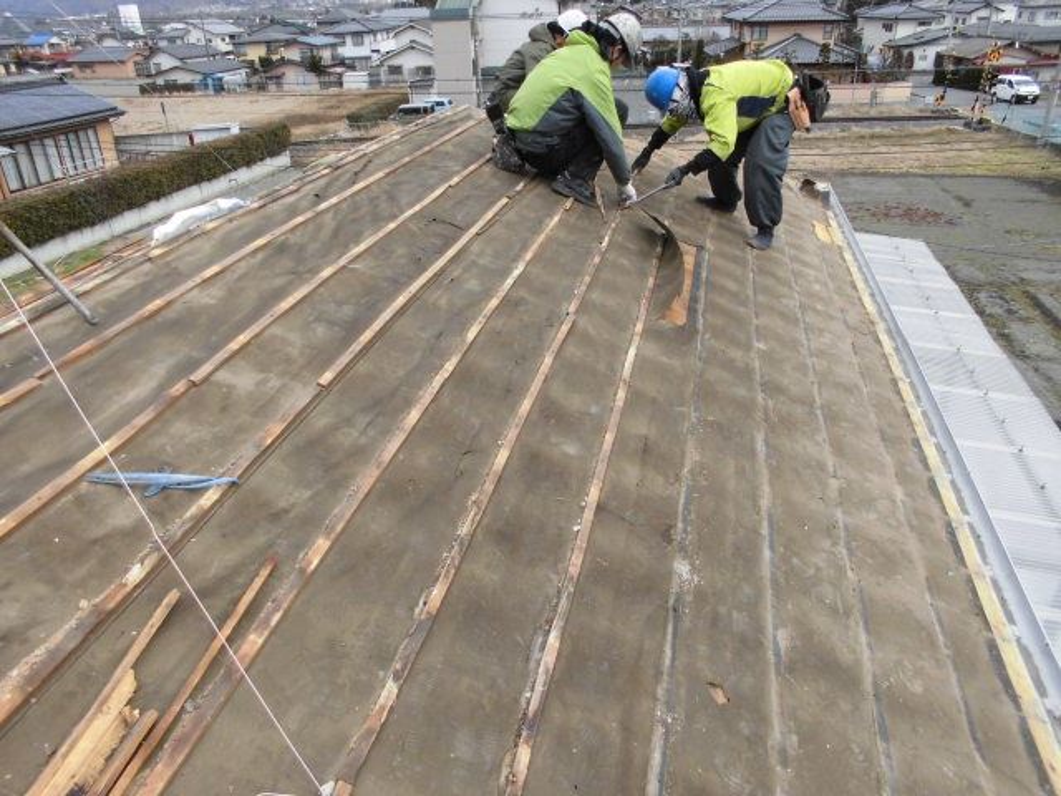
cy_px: 398
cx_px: 530
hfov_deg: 67.3
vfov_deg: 53.1
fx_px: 797
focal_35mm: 26
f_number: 3.5
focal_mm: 4.6
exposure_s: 1/125
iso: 100
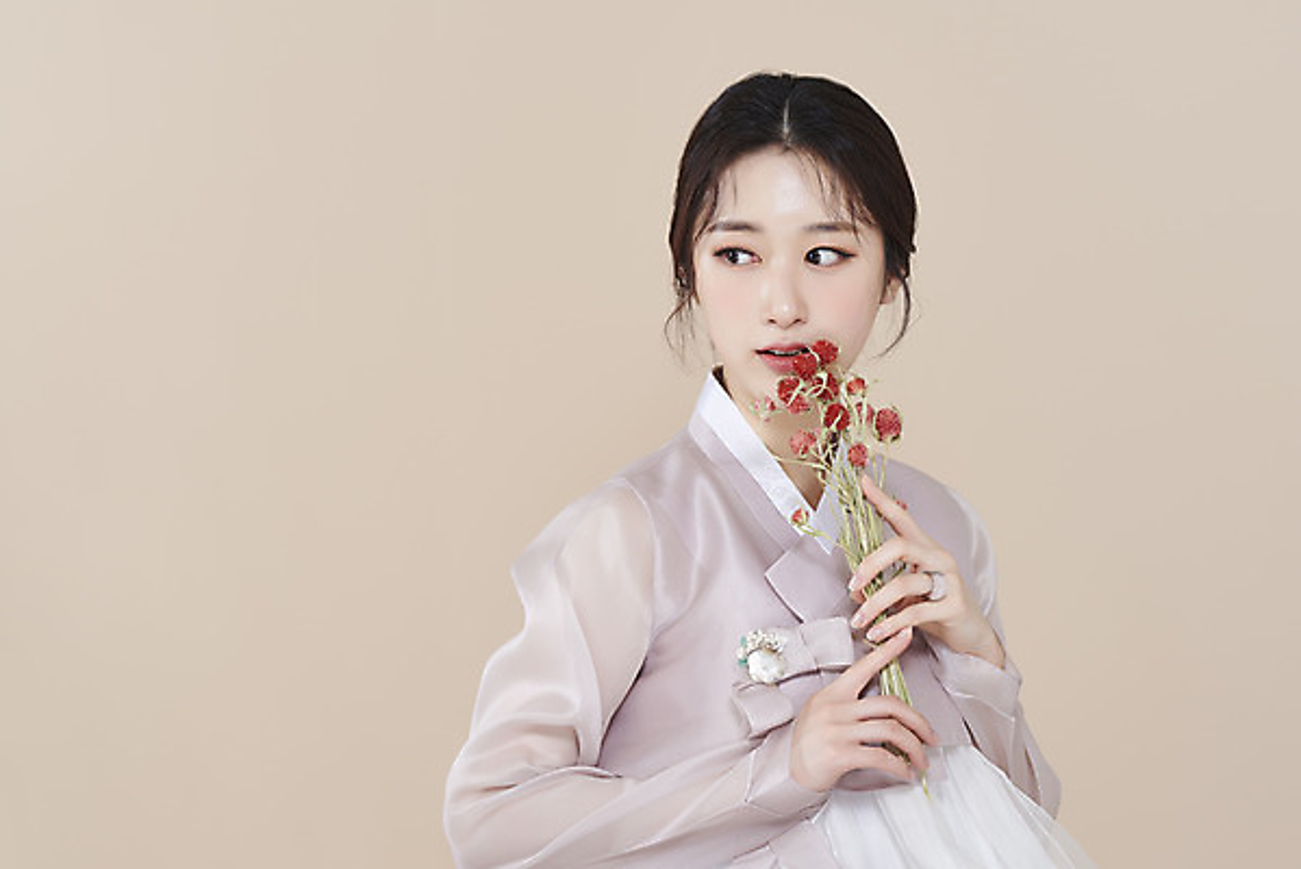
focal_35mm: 105
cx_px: 650
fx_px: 3796
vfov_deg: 13.1
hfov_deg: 19.4
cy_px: 434
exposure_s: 1/125
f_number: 11
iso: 64
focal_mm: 105
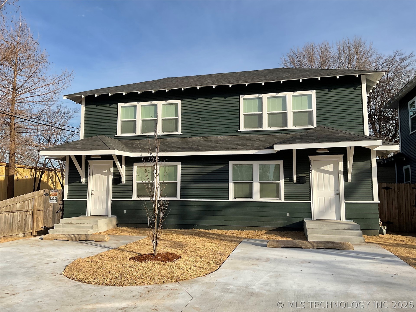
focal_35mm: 29
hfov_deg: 61.7
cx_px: 208
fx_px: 349
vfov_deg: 48.2
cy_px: 156
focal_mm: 3
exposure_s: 1/2058
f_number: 1.8
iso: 16
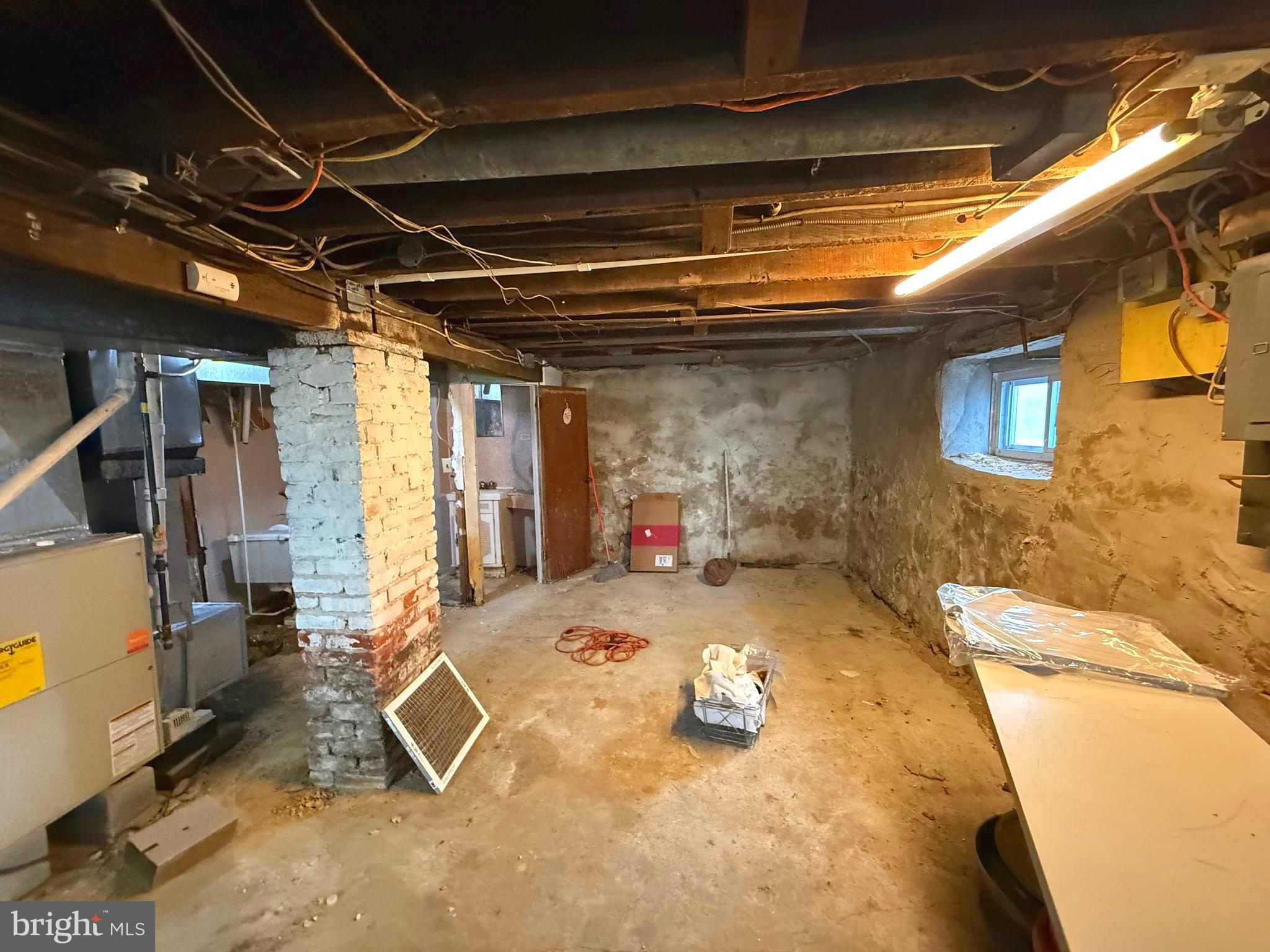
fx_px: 514
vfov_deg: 85.7
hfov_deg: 102.1
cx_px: 635
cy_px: 476
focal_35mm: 14
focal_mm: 2.22
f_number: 2.2
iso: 1000
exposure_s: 1/40
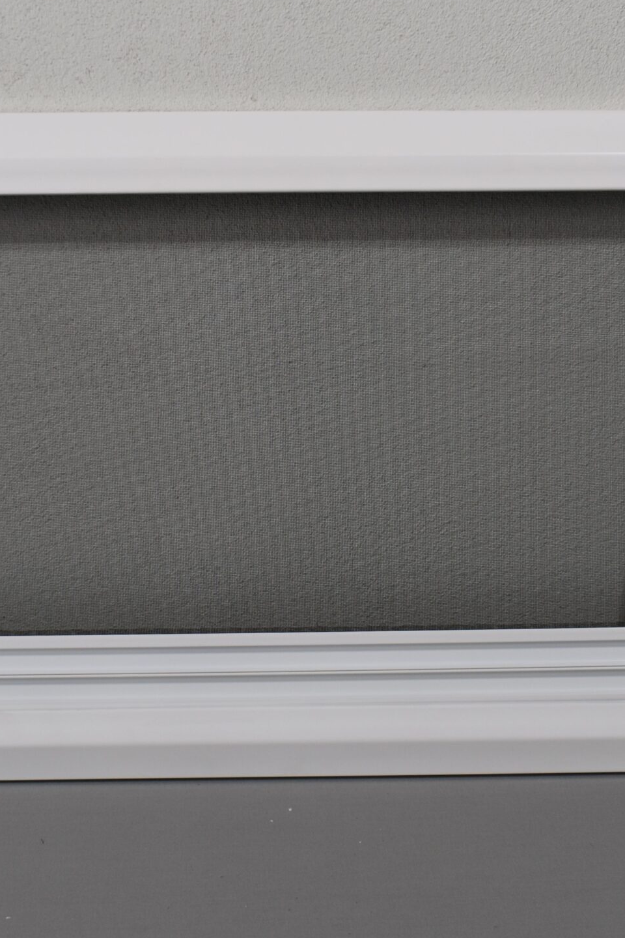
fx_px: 1667
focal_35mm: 64
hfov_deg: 21.2
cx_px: 242
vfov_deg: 31.4
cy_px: 421
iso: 220
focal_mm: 24
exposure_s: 1/125
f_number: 5.6
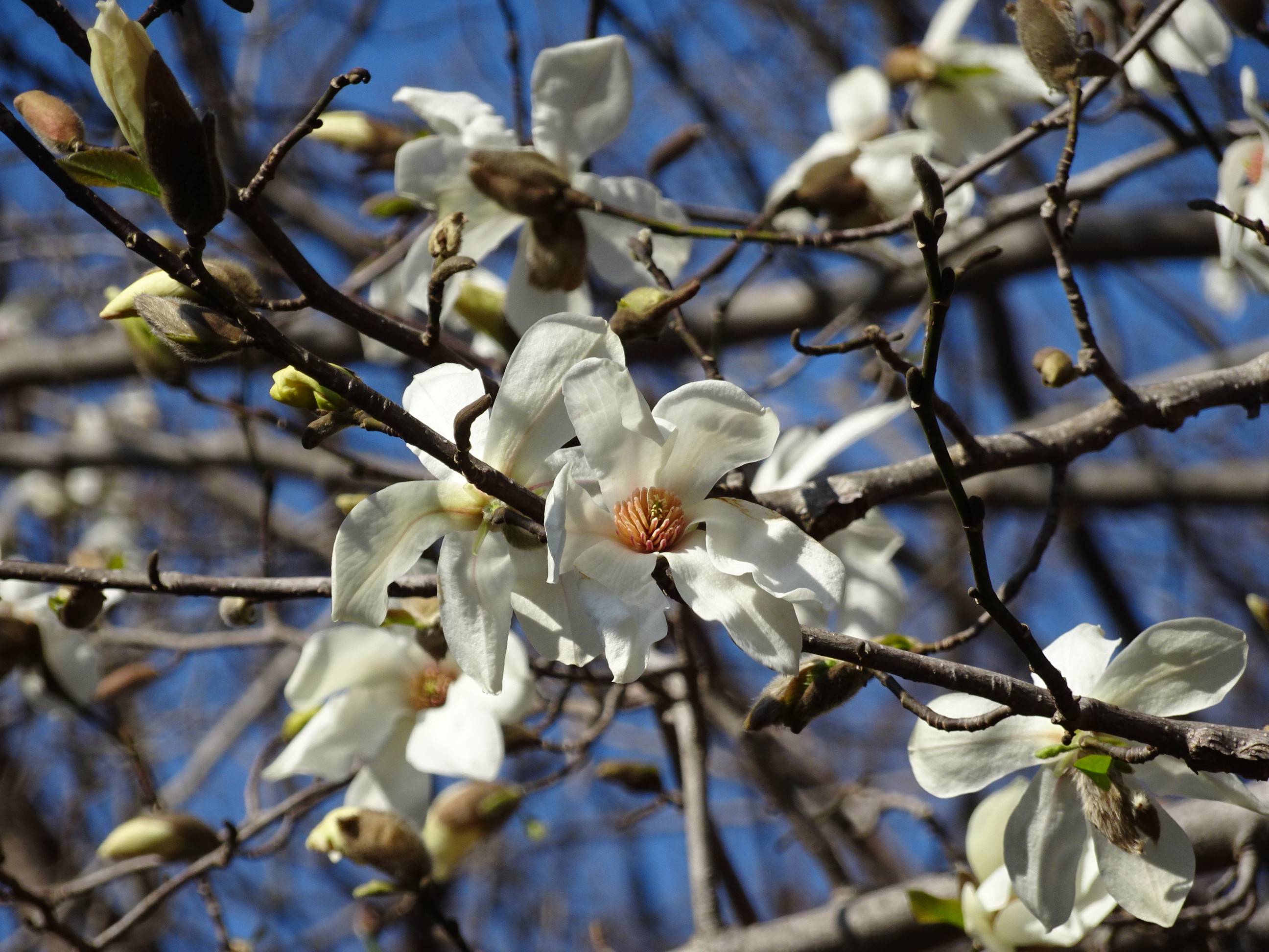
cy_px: 476
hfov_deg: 6.4
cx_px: 634
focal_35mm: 308
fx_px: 11291
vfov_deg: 4.8
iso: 80
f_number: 6.3
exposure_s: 1/400
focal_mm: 52.6
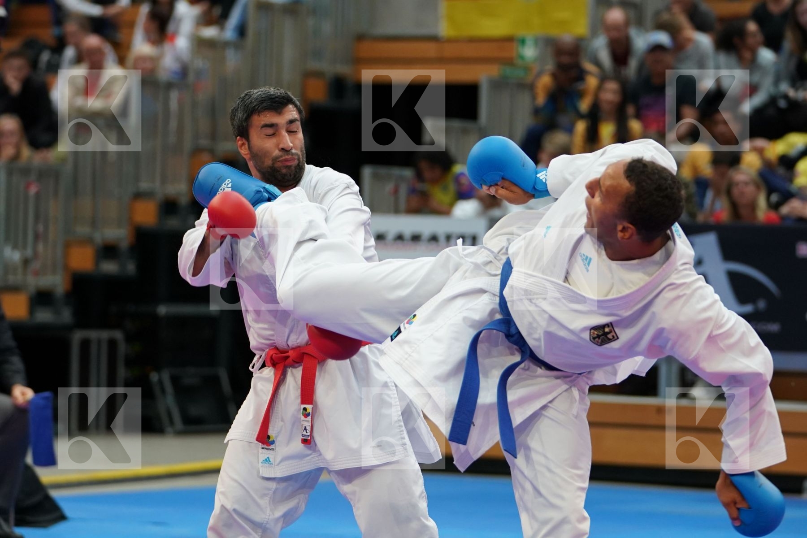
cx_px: 404
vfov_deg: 8.2
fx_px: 3766
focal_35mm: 168
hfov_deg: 12.2
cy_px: 269
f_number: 2.8
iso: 1600
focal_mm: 112
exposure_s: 1/1000
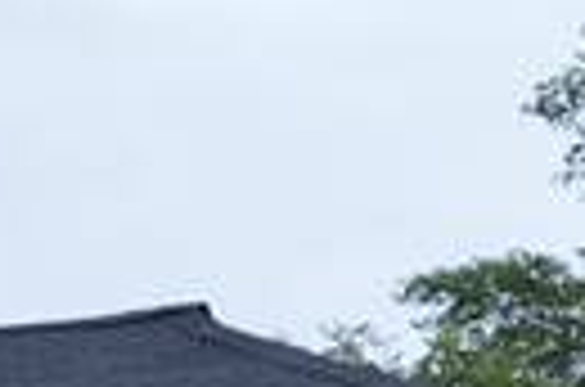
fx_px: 3826
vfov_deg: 5.4
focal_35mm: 236
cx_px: -63
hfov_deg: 8.7
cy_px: 1228
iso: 160
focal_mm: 20
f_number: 5.6
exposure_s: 1/125
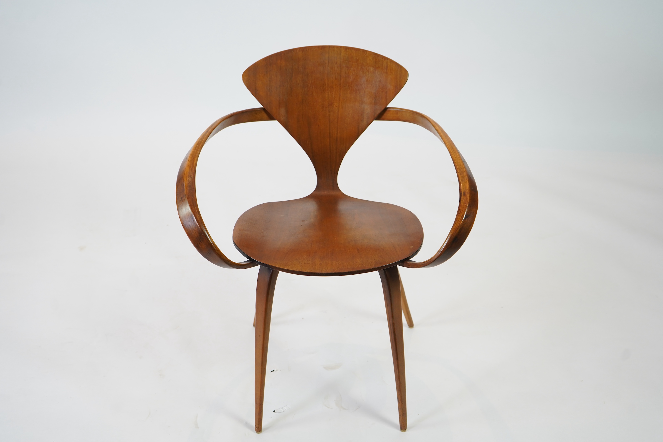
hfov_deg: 45.4
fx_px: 792
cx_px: 332
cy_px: 221
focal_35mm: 43
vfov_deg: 31.2
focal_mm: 43
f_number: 4.5
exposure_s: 1/100
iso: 640
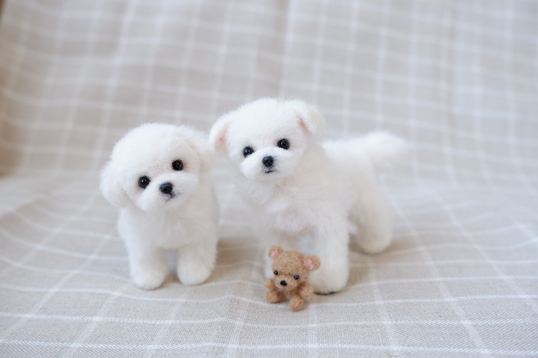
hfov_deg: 53.1
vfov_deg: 36.9
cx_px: 269
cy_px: 179
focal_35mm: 36
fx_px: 538
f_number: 4.4
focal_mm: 24.2
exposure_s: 1/34
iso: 500
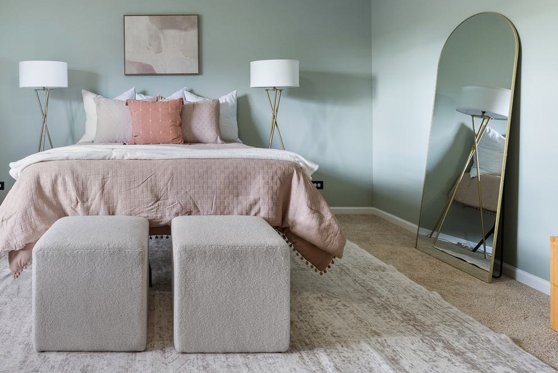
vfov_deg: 48.2
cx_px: 158
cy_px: 107
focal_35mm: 26
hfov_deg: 66.2
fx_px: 403
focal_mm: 16
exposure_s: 1.3
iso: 640
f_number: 8
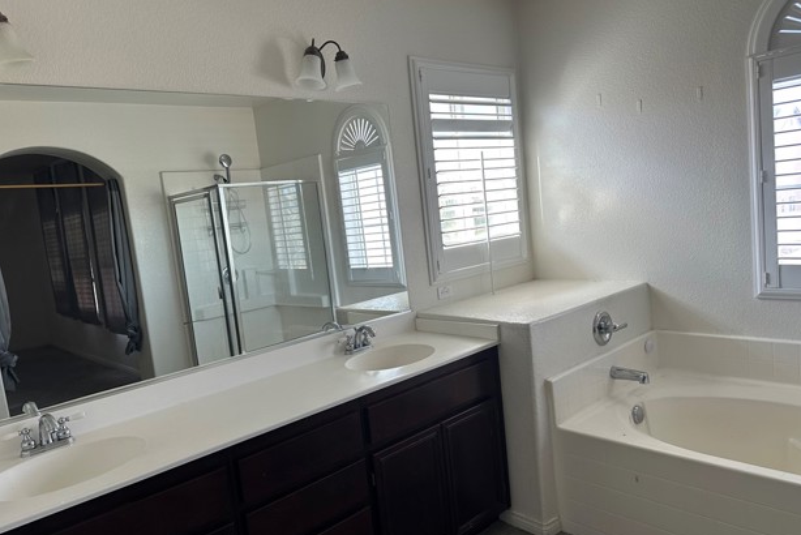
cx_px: 397
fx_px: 579
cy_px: 271
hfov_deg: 69.4
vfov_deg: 49.6
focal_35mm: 26
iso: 50
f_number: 1.78
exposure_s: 1/125
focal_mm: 6.86
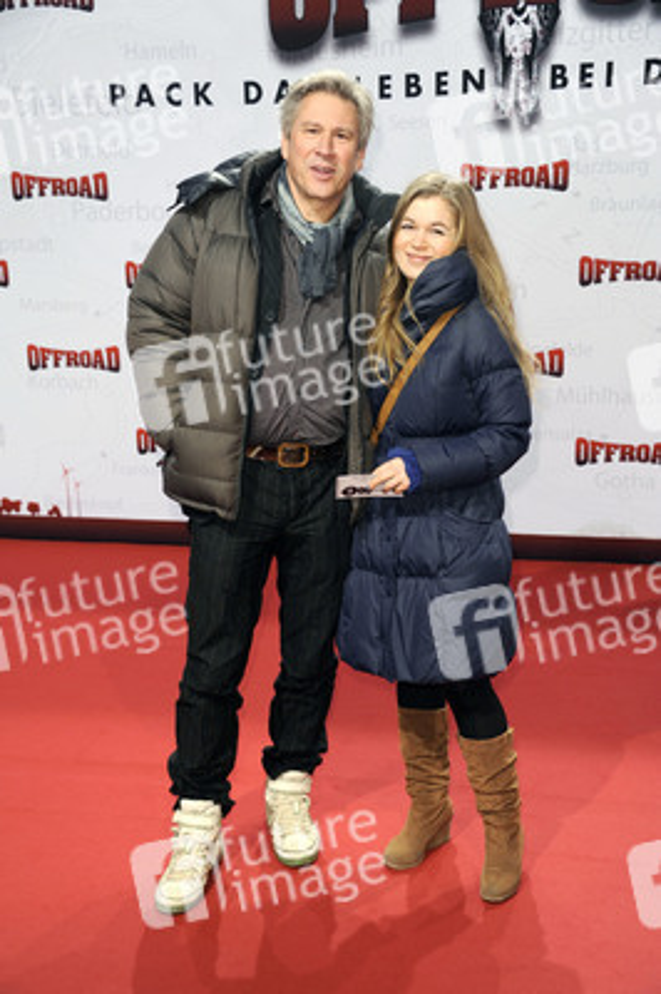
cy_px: 497
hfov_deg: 24.6
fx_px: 1517
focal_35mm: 55
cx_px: 330
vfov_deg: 36.3
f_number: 5.6
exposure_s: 1/160
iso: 800
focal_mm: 55
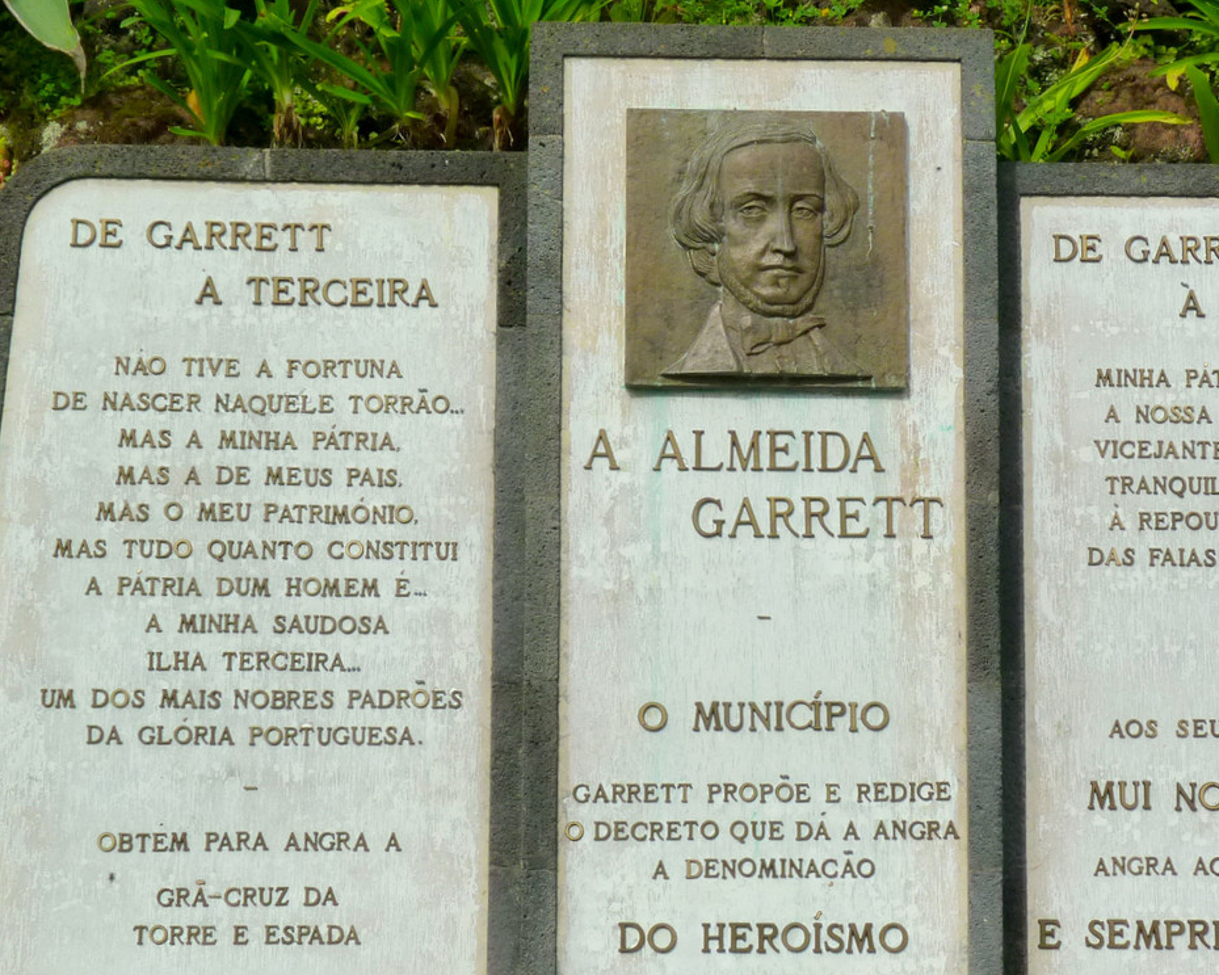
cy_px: 538
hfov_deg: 25.7
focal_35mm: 74
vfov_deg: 20.7
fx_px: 2669
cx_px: 752
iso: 125
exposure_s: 1/320
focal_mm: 9.8
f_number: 5.6
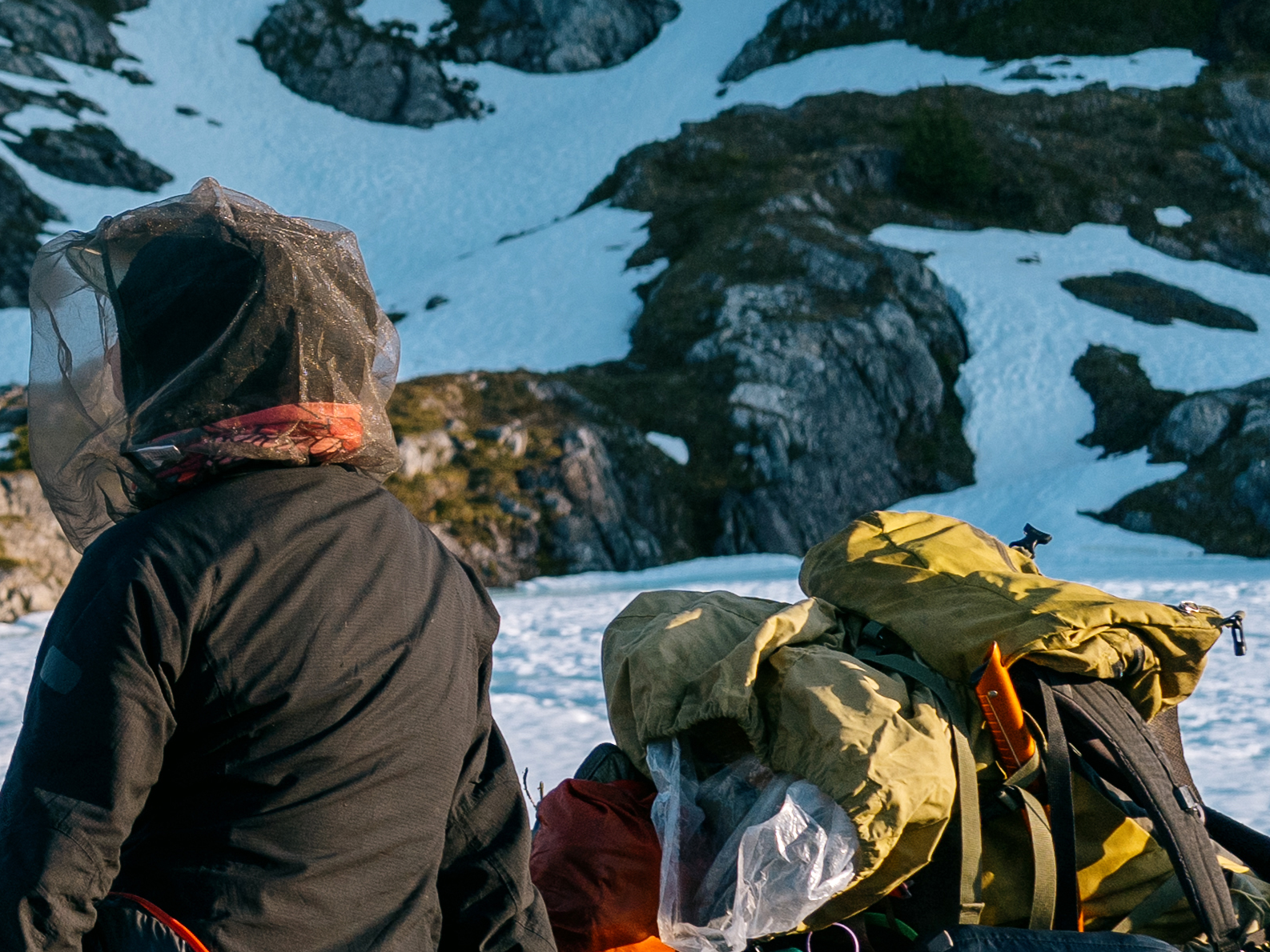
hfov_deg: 15.1
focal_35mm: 120
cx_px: -695
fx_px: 4403
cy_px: 111
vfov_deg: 12.3
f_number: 4.5
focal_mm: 33
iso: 160
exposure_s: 1/1000
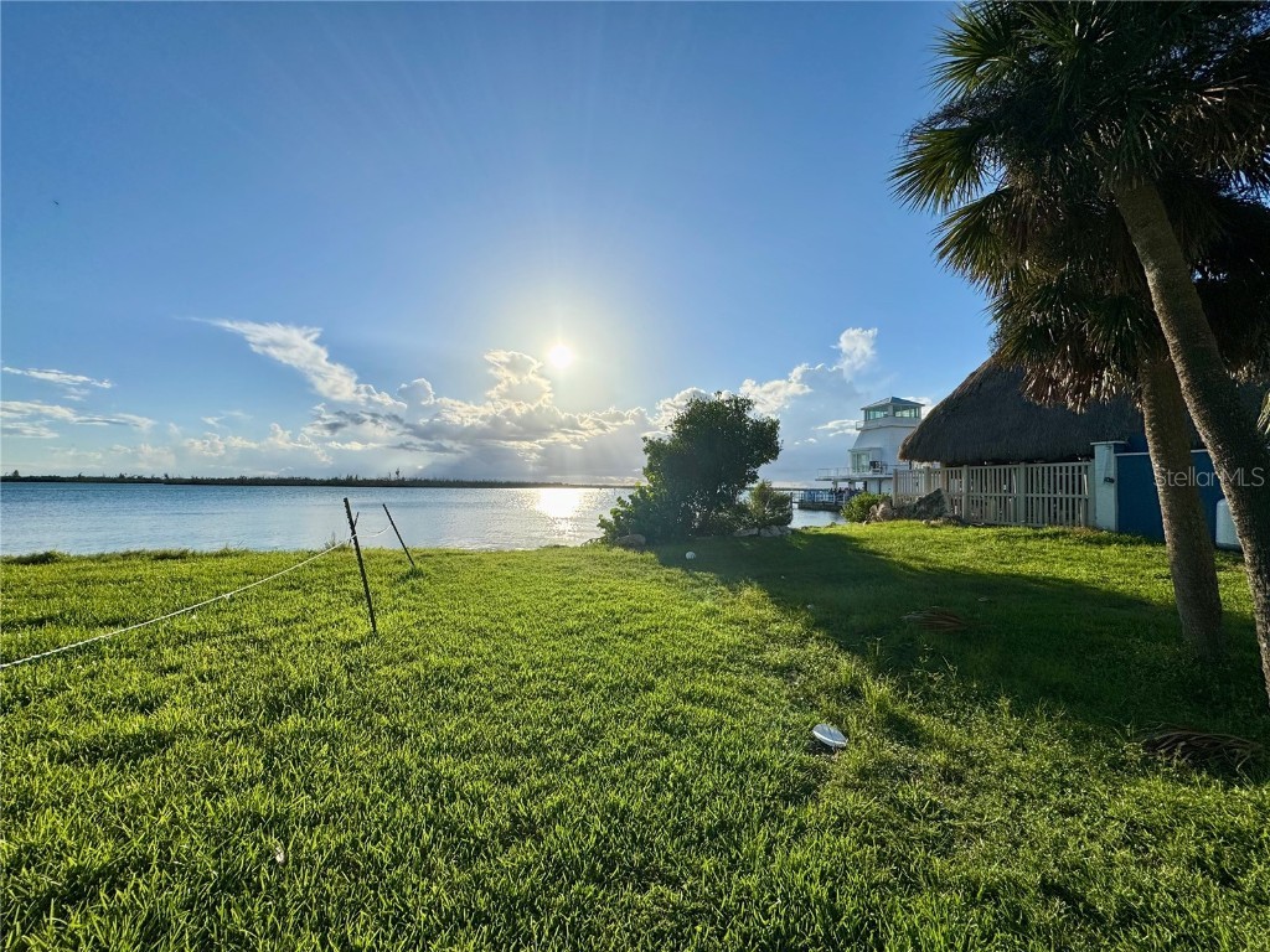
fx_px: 514
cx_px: 635
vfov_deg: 85.7
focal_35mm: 14
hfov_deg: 102.1
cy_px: 476
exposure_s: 1/4630
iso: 40
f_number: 2.2
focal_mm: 2.22
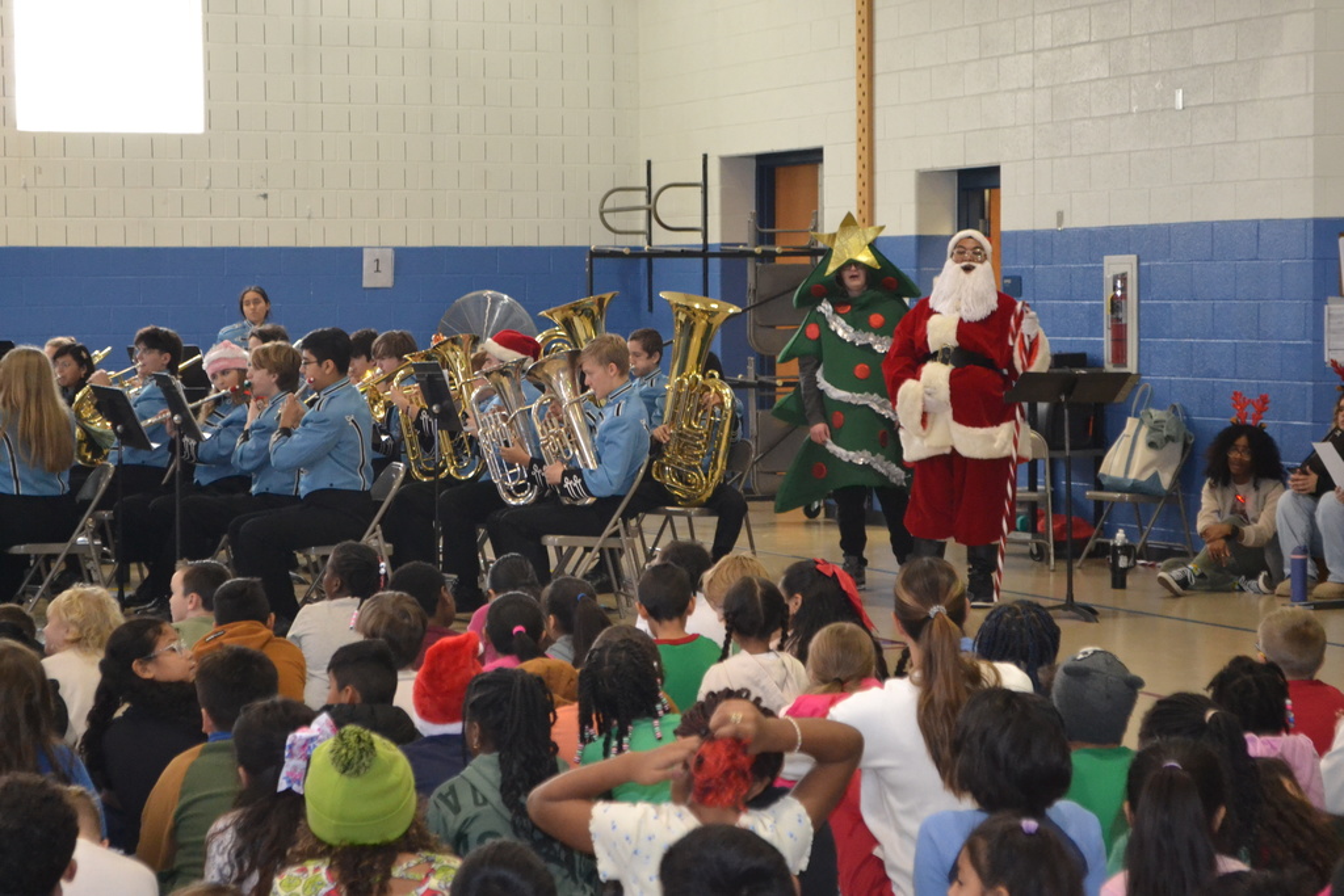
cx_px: 672
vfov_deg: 16.6
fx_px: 3080
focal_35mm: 82
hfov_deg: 24.6
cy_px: 448
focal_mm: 55
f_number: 5.6
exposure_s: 1/60
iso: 2500
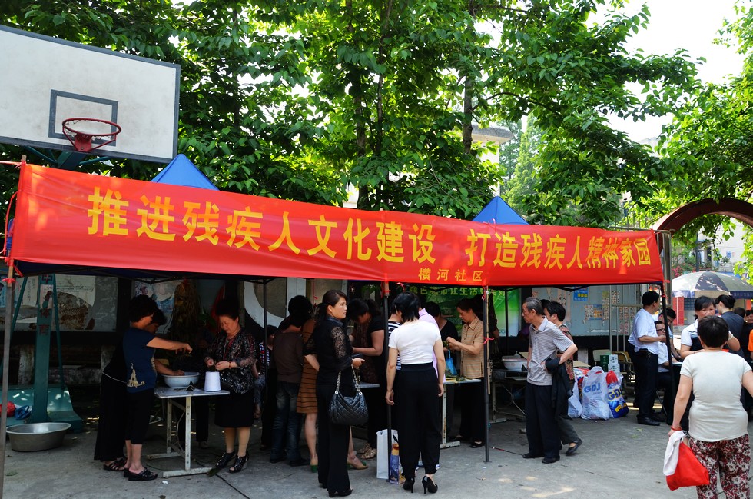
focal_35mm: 27
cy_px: 250
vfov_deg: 47.7
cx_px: 376
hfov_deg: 67.5
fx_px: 564
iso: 200
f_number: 6.3
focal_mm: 18
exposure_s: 1/160
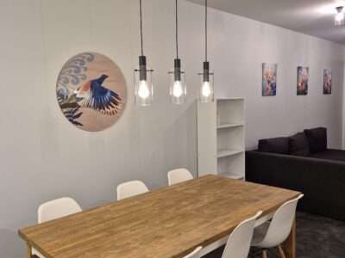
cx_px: 172
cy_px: 129
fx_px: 229
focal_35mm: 23
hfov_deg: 73.9
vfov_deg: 58.9
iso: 200
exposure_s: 1/100
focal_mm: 5.4
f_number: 1.8
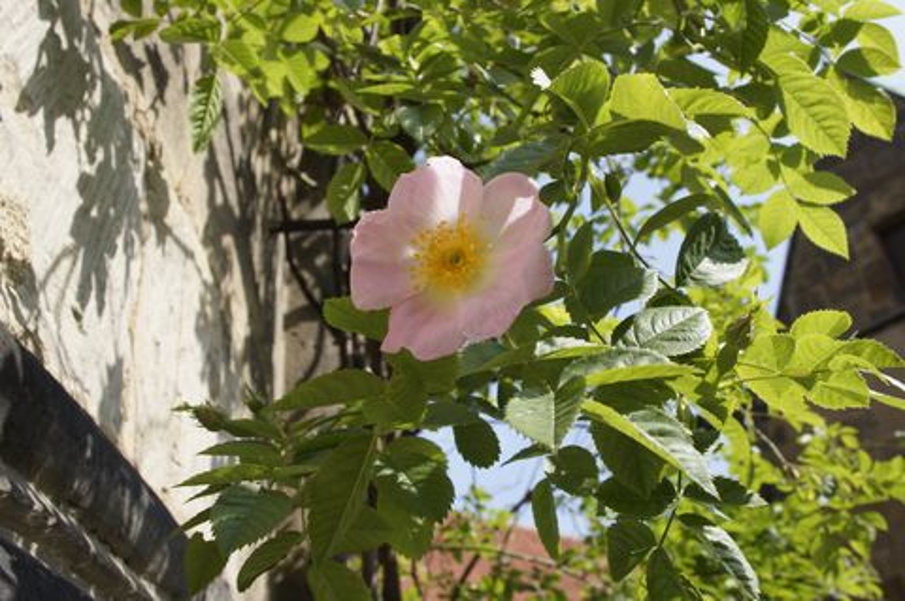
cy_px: 300
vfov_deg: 34.1
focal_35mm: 39
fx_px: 979
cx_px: 452
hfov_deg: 49.6
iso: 100
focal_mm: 26
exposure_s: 1/80
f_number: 13
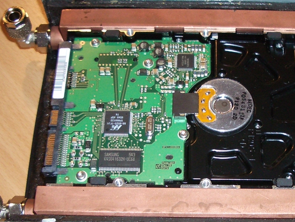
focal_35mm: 65
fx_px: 554
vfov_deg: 22.5
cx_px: 190
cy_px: 143
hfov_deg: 29.7
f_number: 2.6
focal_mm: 5.8
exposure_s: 1/60
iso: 200
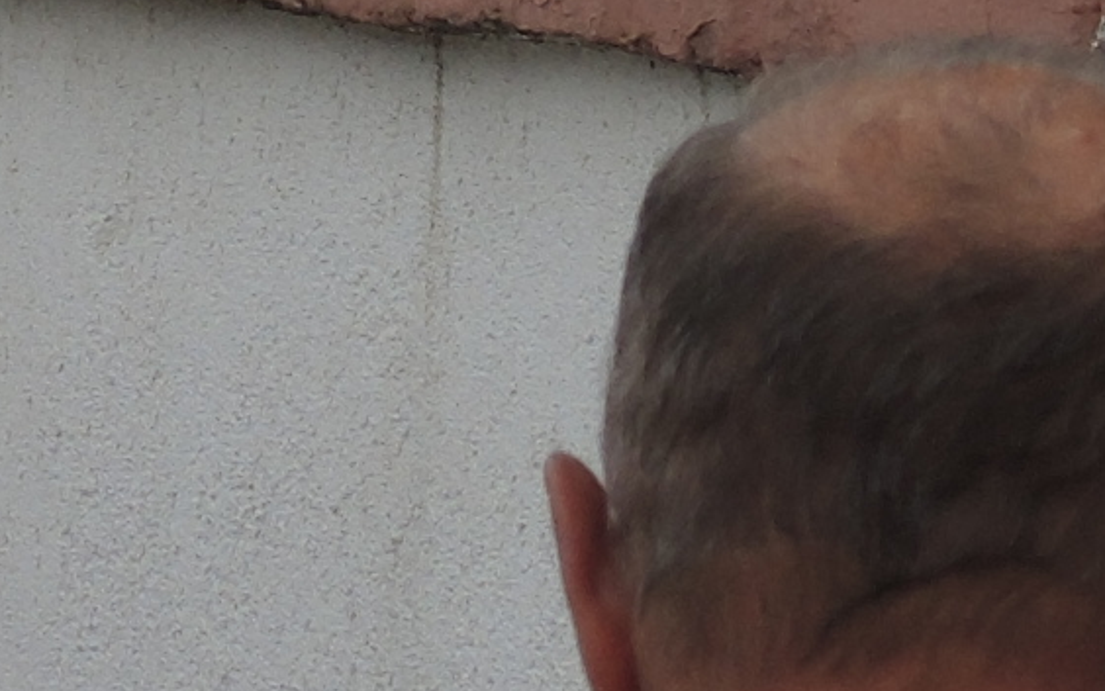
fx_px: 14943
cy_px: -1787
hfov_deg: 4.2
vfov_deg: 2.6
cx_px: -359
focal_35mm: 496
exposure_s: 1/400
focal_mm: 14.1
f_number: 3.2
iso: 80
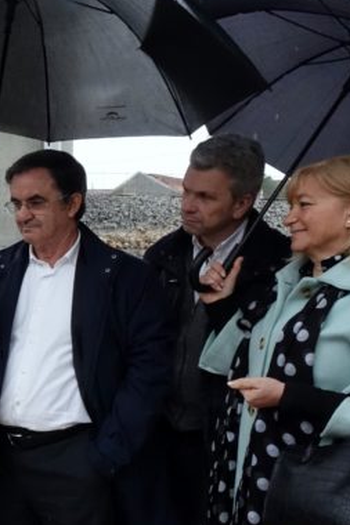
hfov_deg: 22.5
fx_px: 803
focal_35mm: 55
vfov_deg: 36.1
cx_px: -77
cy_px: 322
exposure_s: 1/1000
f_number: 5.6
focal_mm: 10.49
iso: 2000
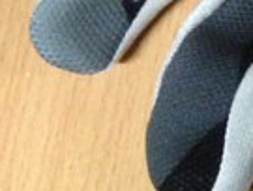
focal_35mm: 195
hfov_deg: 8.6
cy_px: -270
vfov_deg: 7.2
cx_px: 740
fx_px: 1429
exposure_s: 1/15
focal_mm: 4.12
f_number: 2.4
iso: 400
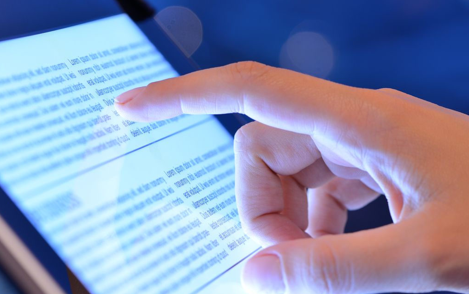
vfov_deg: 9.9
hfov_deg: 15.8
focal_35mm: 132
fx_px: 1687
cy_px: 138
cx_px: 266
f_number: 7.1
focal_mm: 105
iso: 200
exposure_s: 1/1.6
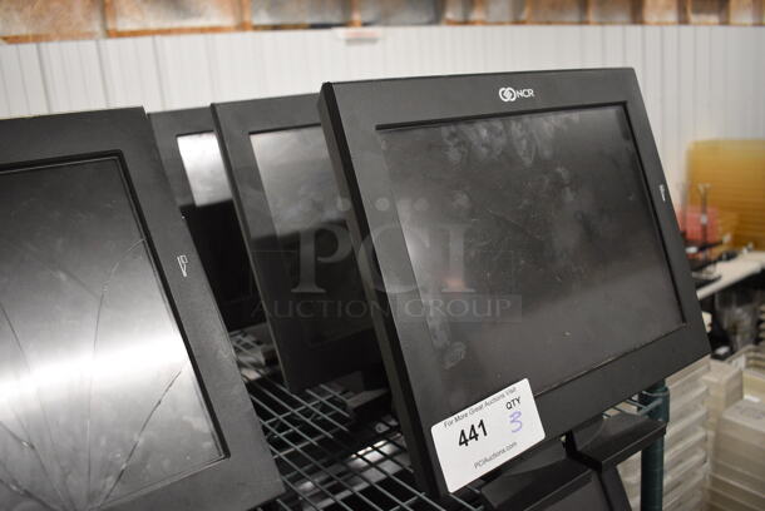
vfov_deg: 43.7
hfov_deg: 61.9
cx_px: 382
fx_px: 638
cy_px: 256
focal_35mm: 30
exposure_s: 1/125
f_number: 3.5
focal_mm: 20
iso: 1800
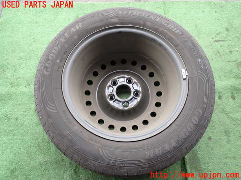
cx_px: 120
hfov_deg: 63.4
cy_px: 90
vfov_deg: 49.7
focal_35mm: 28
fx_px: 195
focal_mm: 5.05
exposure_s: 1/125
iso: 125
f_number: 2.2
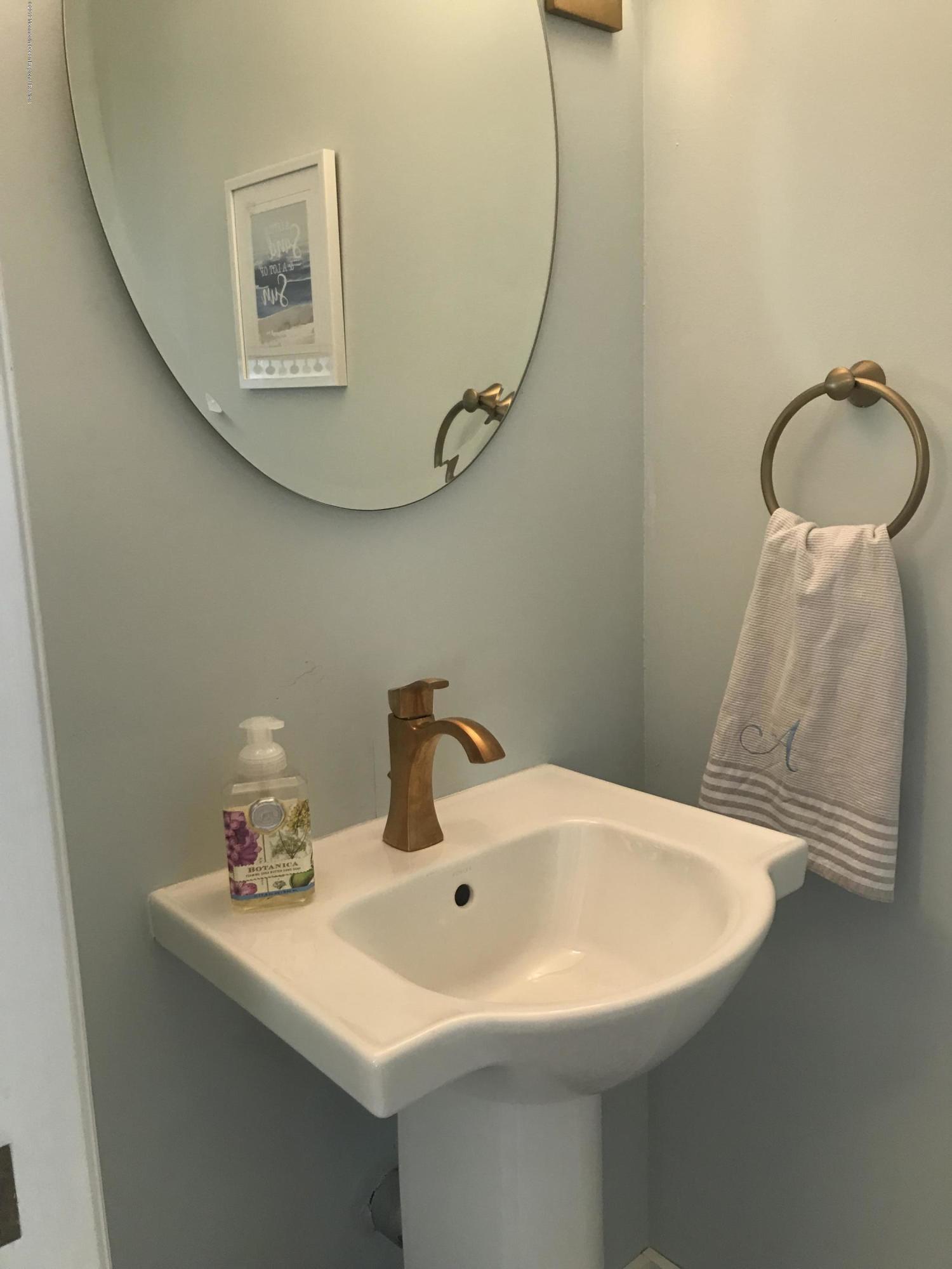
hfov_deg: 49.7
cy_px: 634
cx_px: 476
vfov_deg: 63.4
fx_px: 1027
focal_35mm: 28
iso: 25
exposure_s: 1/30
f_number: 1.8
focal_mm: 3.99
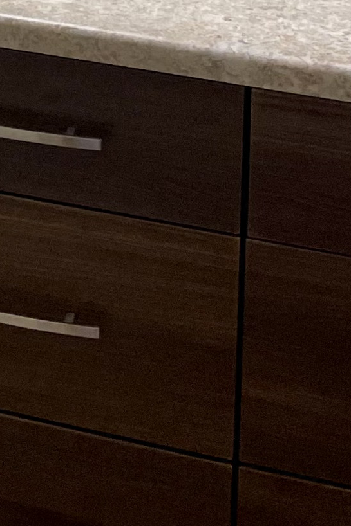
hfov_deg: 10.3
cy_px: -467
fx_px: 1785
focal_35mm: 122
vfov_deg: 14.4
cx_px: -367
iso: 125
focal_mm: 4.2
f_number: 1.6
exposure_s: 1/120
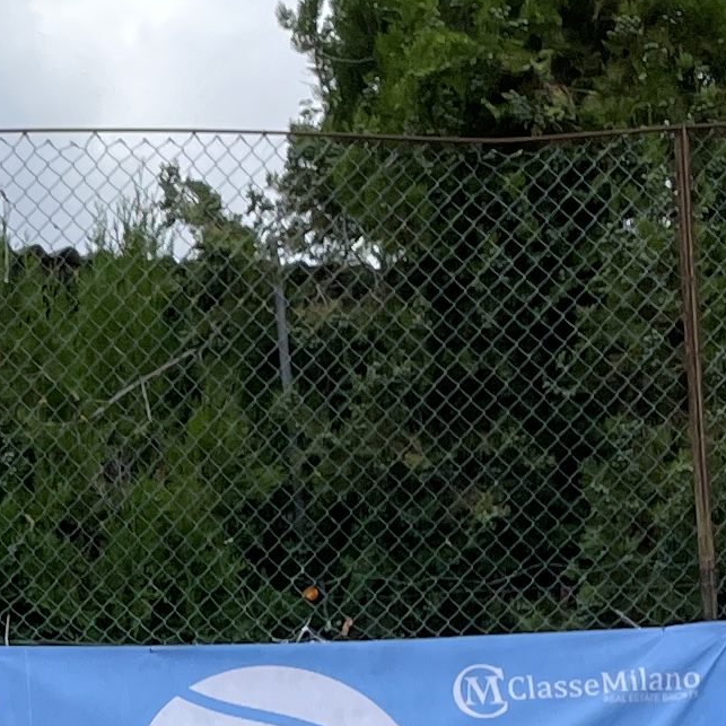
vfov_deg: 11.8
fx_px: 3417
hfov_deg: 11.5
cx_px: -409
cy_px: 971
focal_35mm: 144
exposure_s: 1/3040
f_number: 1.6
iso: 32
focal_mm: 4.2
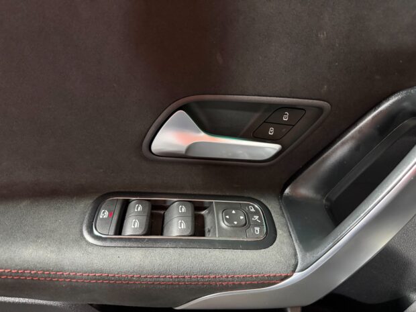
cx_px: 208
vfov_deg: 56.8
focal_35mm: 24
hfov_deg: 71.6
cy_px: 156
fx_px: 288
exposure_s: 1/33
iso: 1000
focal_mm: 6.76
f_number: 1.78
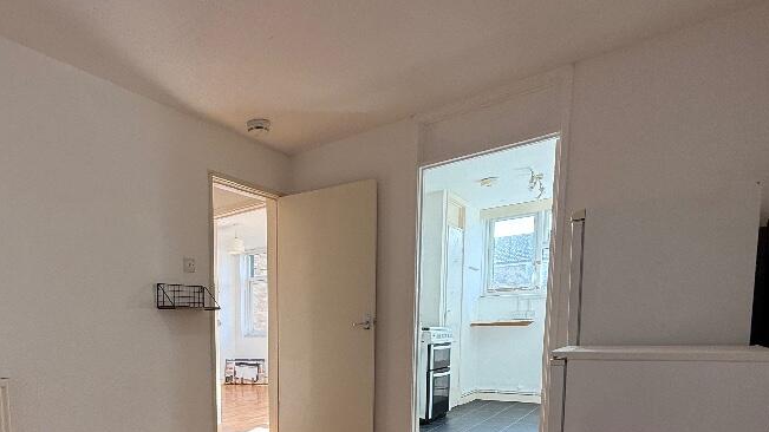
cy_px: 387
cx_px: 226
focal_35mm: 24
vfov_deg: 43.6
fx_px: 489
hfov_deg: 72.8
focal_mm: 2.22
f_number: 2.2
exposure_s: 1/113
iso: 50
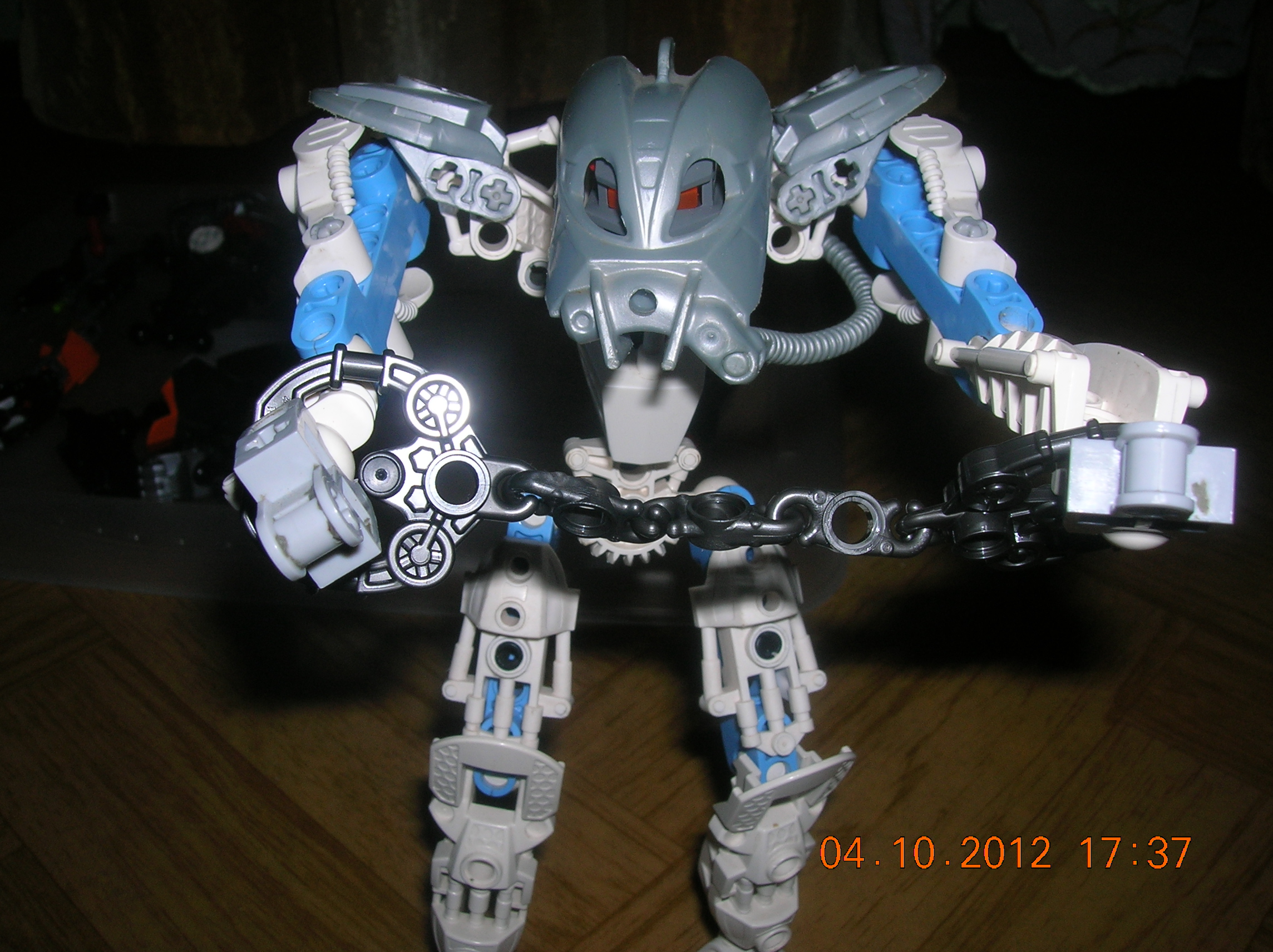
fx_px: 1249
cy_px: 476
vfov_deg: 41.7
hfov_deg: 54.0
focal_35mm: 34
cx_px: 636
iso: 50
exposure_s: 1/60.1
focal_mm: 5.7
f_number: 4.9
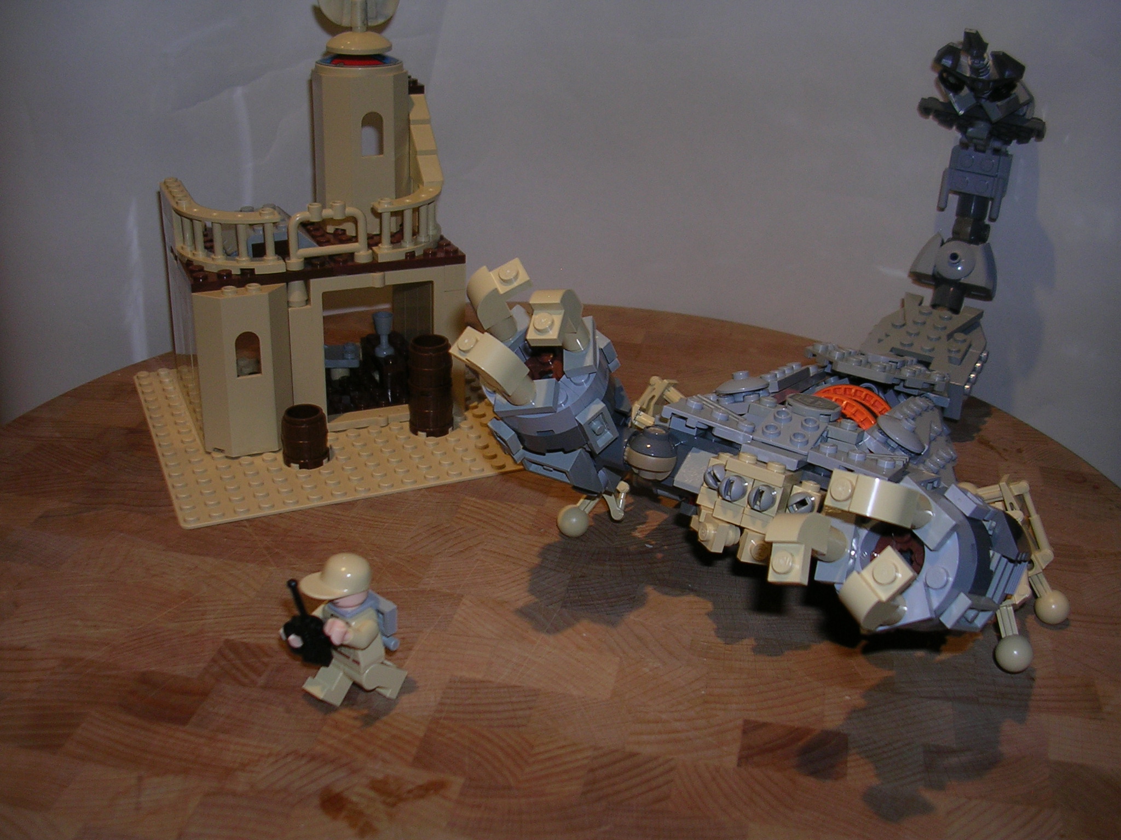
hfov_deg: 49.0
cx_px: 560
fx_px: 1231
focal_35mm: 38
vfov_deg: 37.7
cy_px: 420
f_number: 2.8
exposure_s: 1/60.1
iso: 50
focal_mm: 5.8
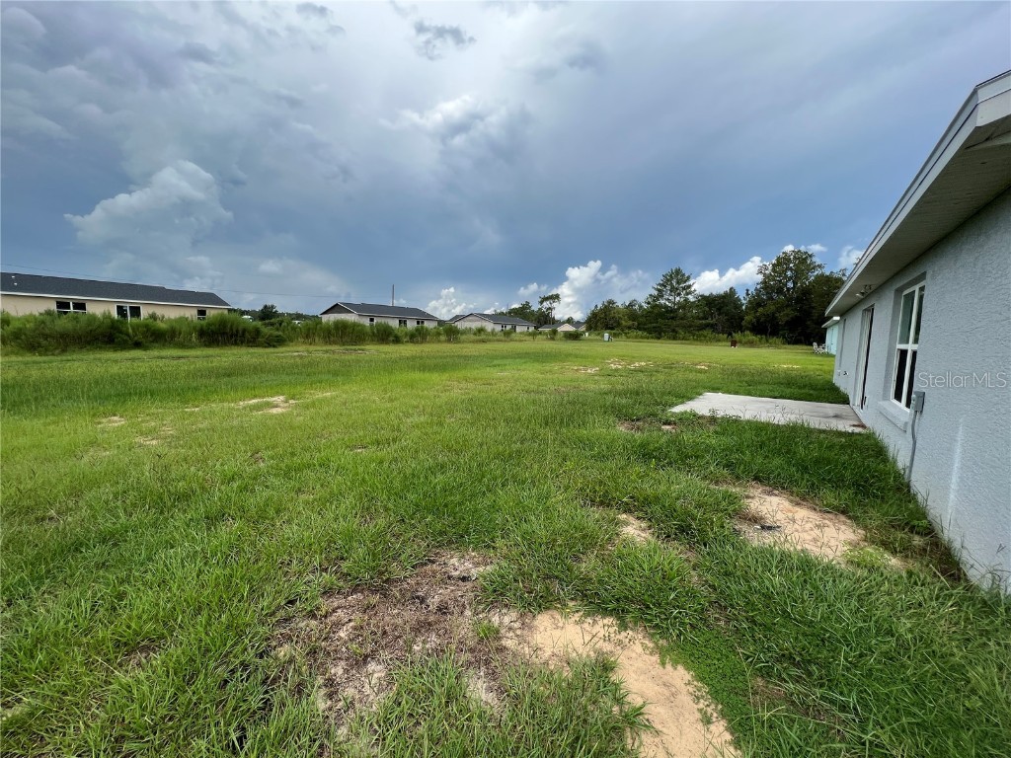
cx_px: 506
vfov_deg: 89.9
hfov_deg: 106.2
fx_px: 380
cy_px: 379
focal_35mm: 13
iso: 32
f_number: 1.8
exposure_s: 1/911
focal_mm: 1.57
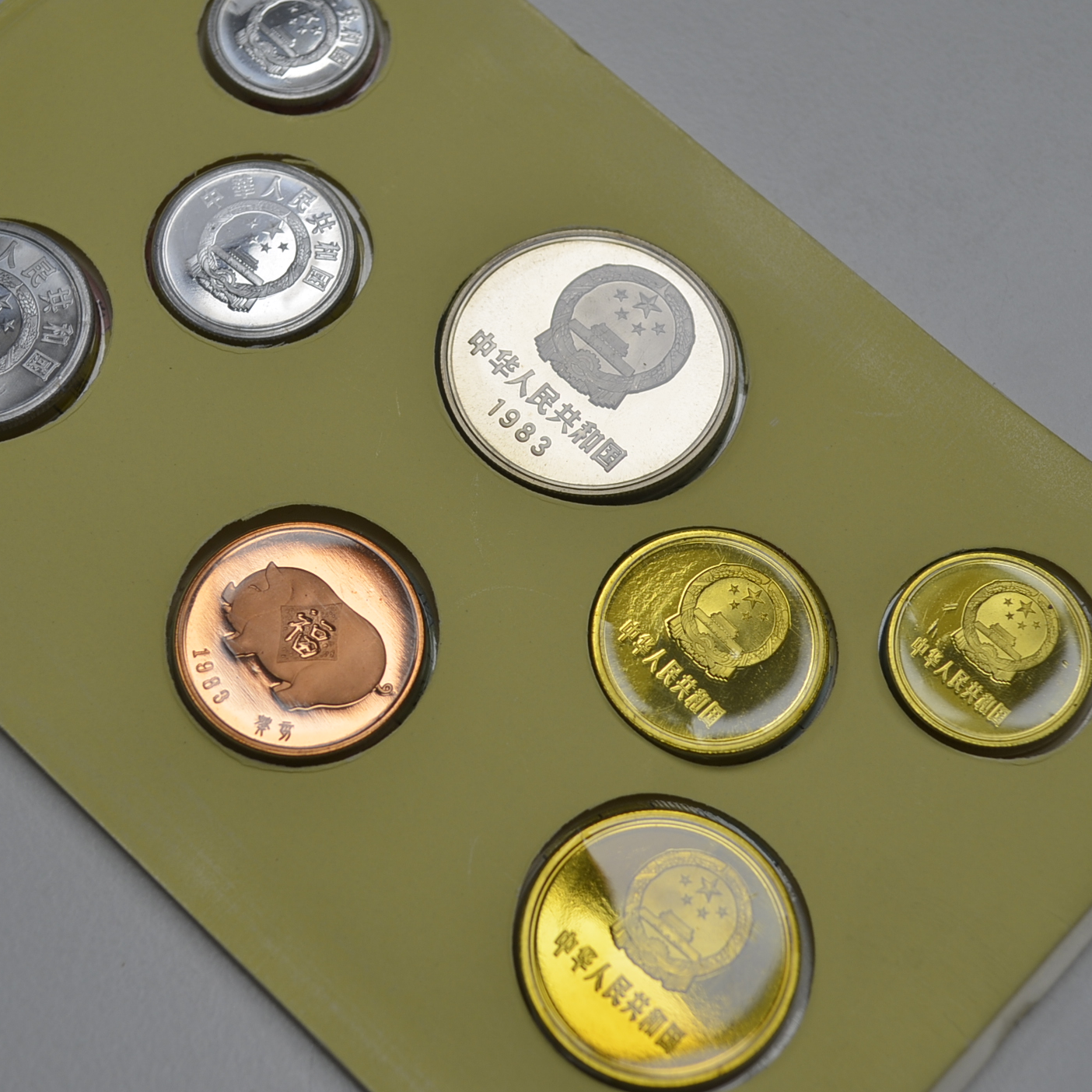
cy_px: 537
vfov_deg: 25.7
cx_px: 436
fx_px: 2391
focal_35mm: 67
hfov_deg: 25.7
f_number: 5.6
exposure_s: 1/60
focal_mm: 30
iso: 110
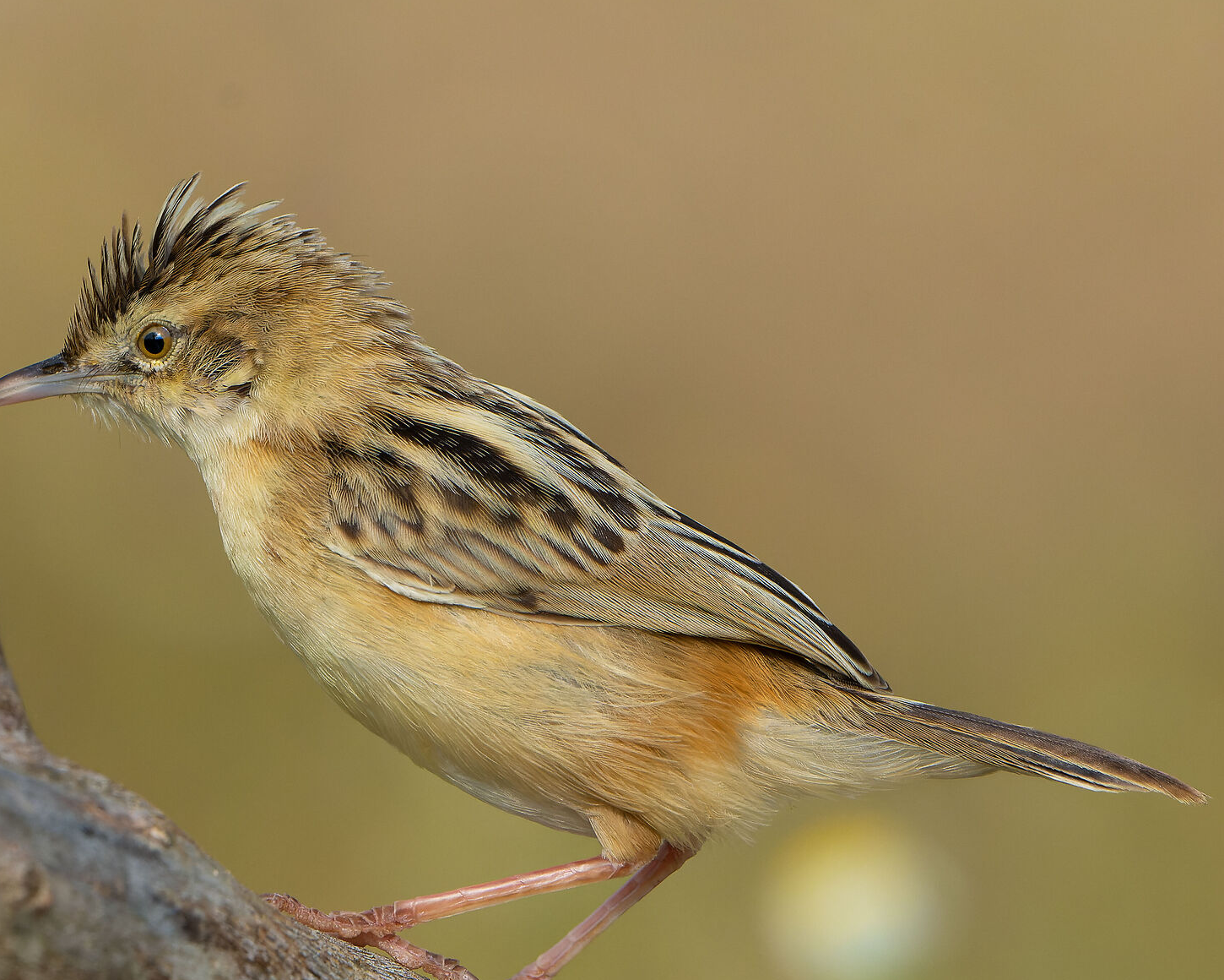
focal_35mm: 1330
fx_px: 48180
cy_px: 631
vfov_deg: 1.2
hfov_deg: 1.5
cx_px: 408
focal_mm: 571
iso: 1600
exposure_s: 1/2000
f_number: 11
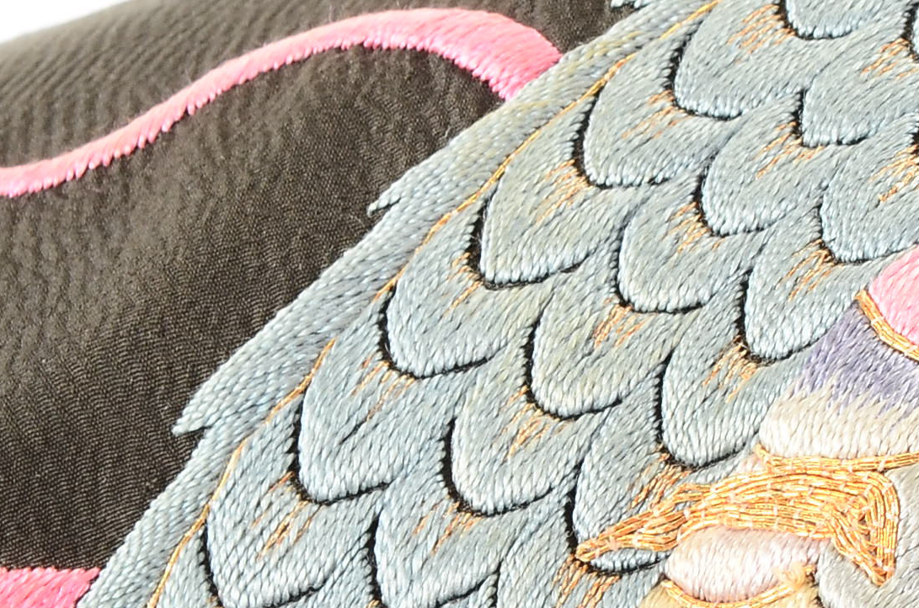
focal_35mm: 244
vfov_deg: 5.6
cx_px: 1487
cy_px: 256
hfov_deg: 8.2
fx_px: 6214
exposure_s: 1/40
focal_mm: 48
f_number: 10
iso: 320
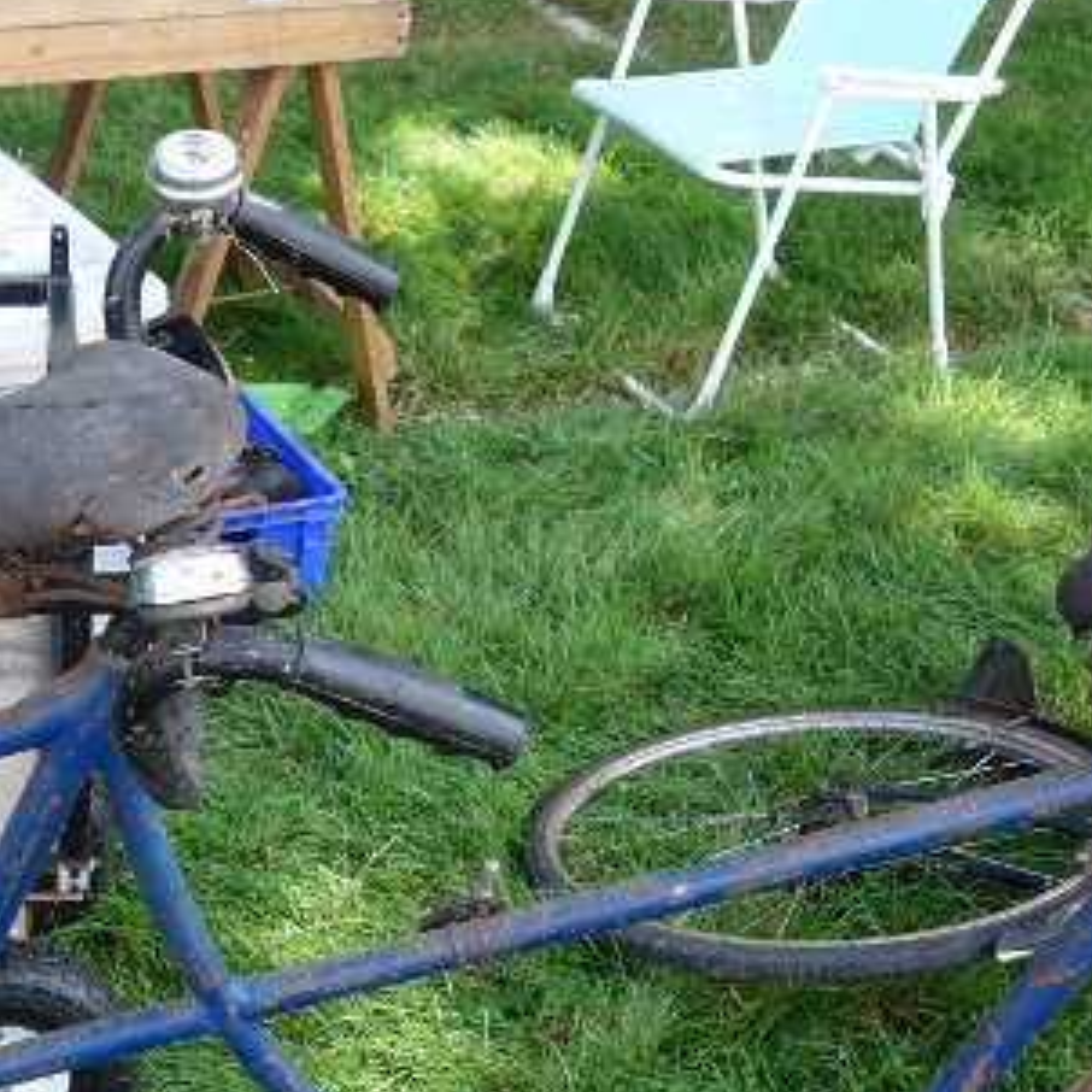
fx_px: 2248
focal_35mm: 63
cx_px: 108
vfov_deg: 26.7
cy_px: 909
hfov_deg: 26.4
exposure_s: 1/100
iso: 125
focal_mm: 10.4
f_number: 4.5
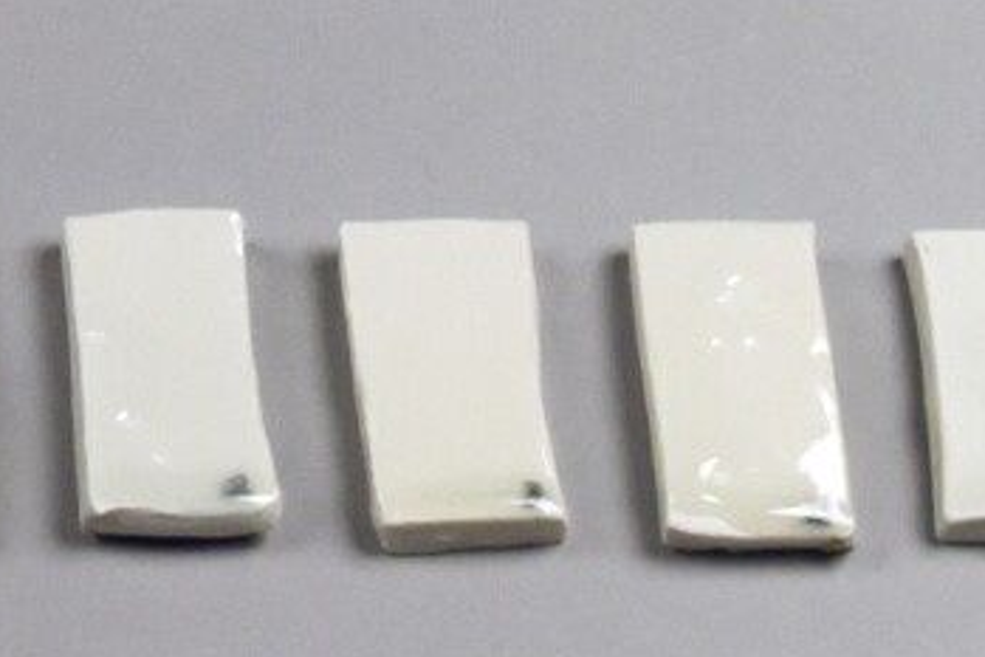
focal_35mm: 257
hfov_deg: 8.0
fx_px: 7034
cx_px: -76
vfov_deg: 5.2
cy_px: -757
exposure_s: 1/40
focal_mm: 35
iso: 1400
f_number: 13
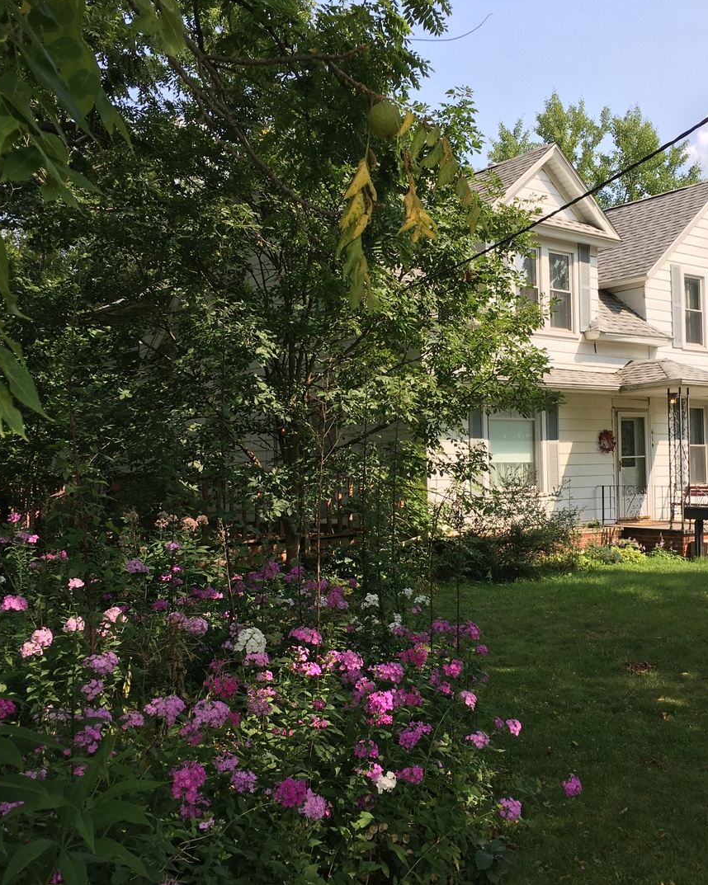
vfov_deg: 47.9
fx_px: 996
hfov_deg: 39.0
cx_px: 427
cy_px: 441
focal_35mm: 38
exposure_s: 1/754
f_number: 2.2
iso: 25
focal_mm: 4.15
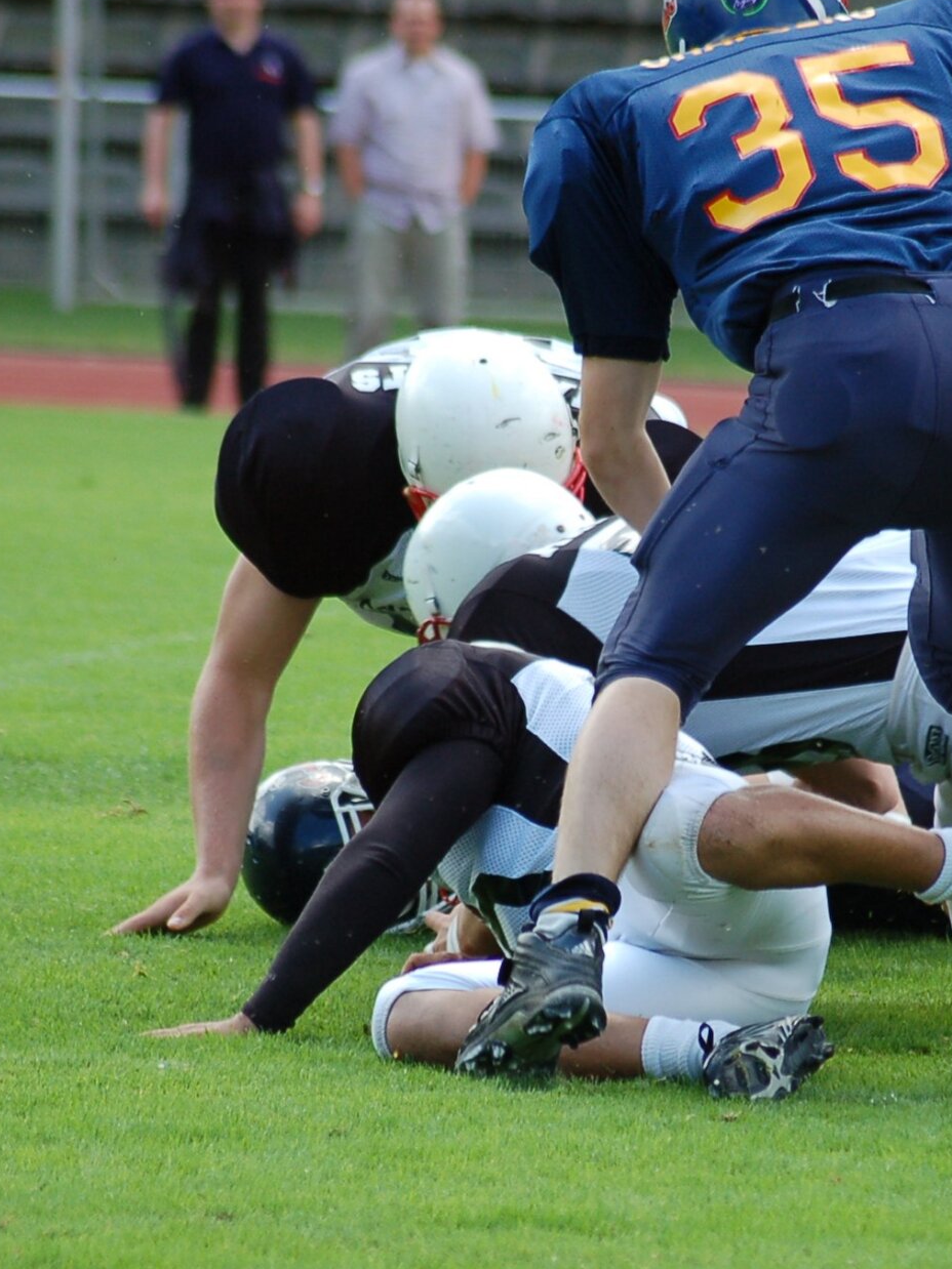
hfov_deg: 3.4
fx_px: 15957
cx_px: 693
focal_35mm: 435
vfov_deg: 4.6
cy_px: 705
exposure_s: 1/640
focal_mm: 170
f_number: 4.8
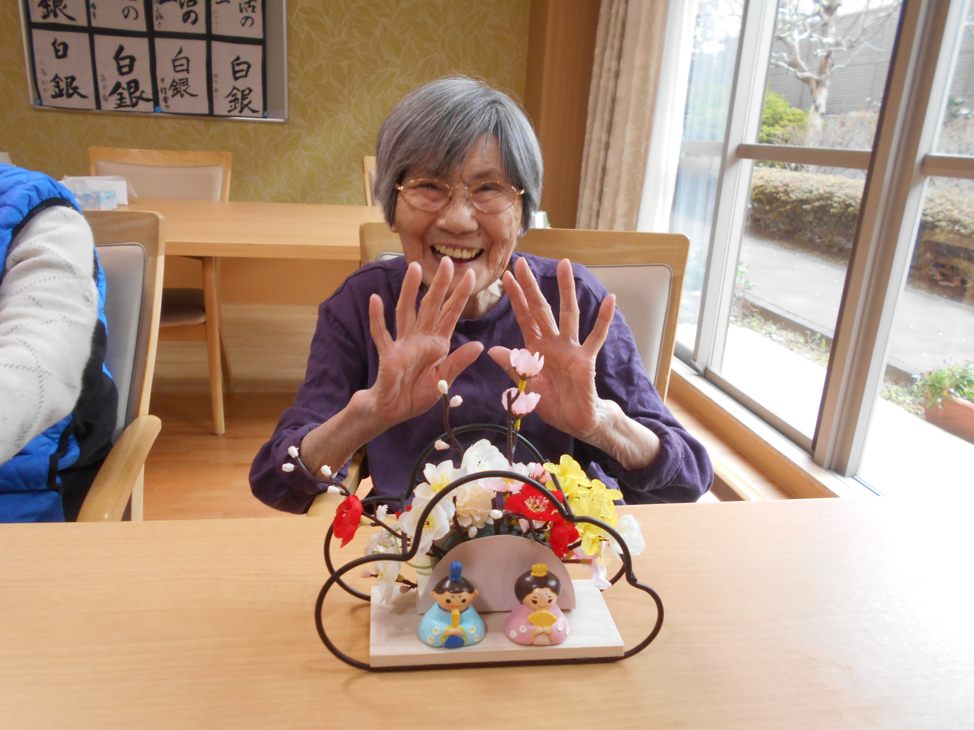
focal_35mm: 26
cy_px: 365
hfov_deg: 67.3
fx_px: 732
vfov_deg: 53.1
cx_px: 487
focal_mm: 4.6
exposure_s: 1/30
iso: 180
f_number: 3.2
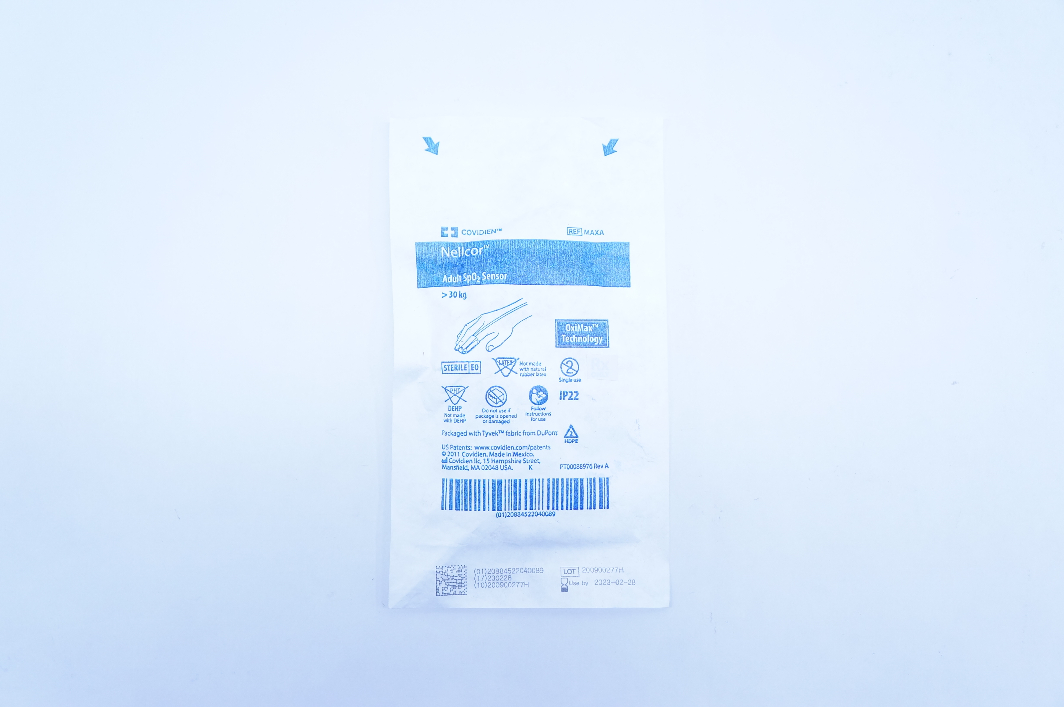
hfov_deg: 57.3
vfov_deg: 39.9
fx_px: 974
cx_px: 532
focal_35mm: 33
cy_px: 354
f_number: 5.6
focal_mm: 22
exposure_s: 1/160
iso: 800
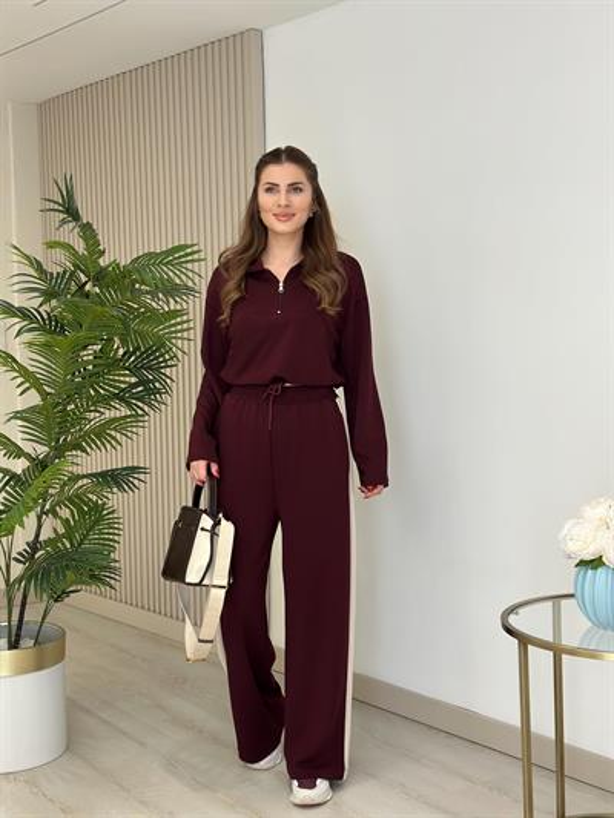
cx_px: 307
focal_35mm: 48
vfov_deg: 39.6
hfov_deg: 30.3
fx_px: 1135
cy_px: 409
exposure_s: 1/353
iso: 80
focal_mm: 6.86
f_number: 1.78
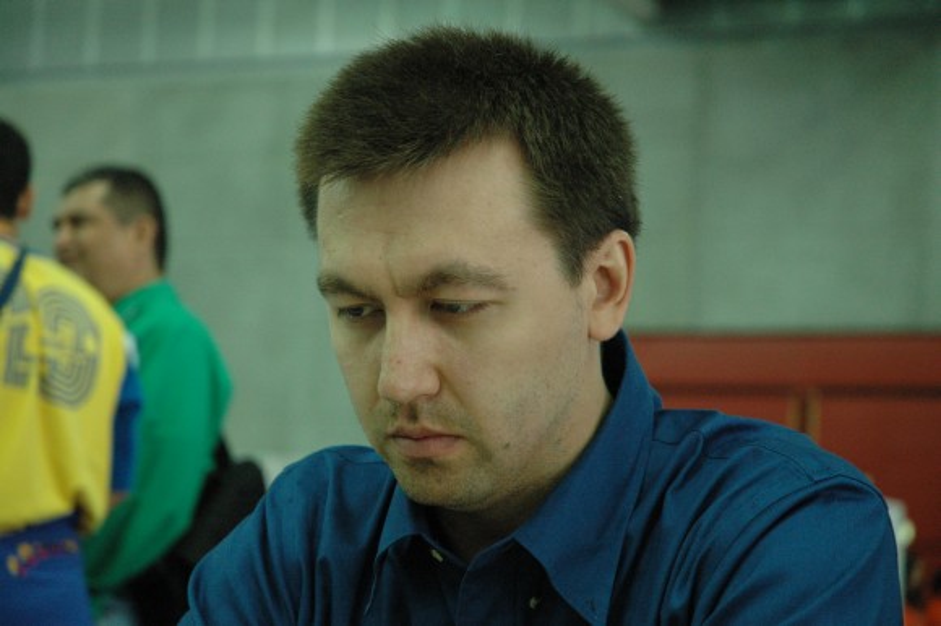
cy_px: 313
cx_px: 470
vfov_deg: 13.0
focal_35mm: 105
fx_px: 2743
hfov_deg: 19.5
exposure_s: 1/125
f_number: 4.5
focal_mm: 70
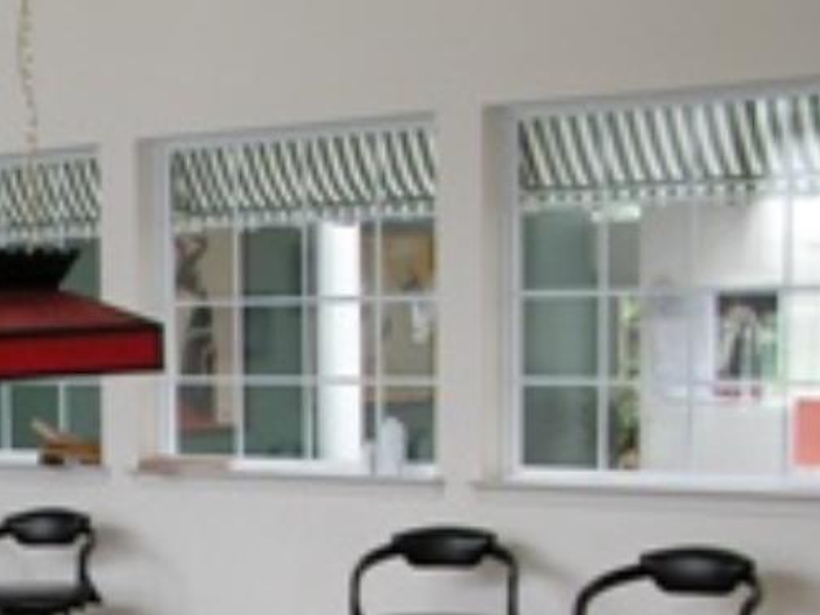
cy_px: 623
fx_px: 2392
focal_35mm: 101
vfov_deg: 14.4
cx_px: -306
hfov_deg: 17.9
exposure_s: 1/45.9
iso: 100
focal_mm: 8.9
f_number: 2.8
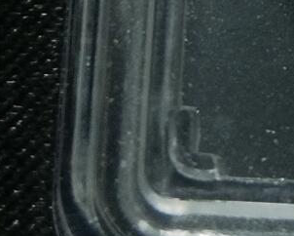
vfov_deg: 4.1
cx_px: 639
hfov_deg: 5.2
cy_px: -357
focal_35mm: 366
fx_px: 3187
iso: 64
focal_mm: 6.67
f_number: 1.9
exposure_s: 1/100
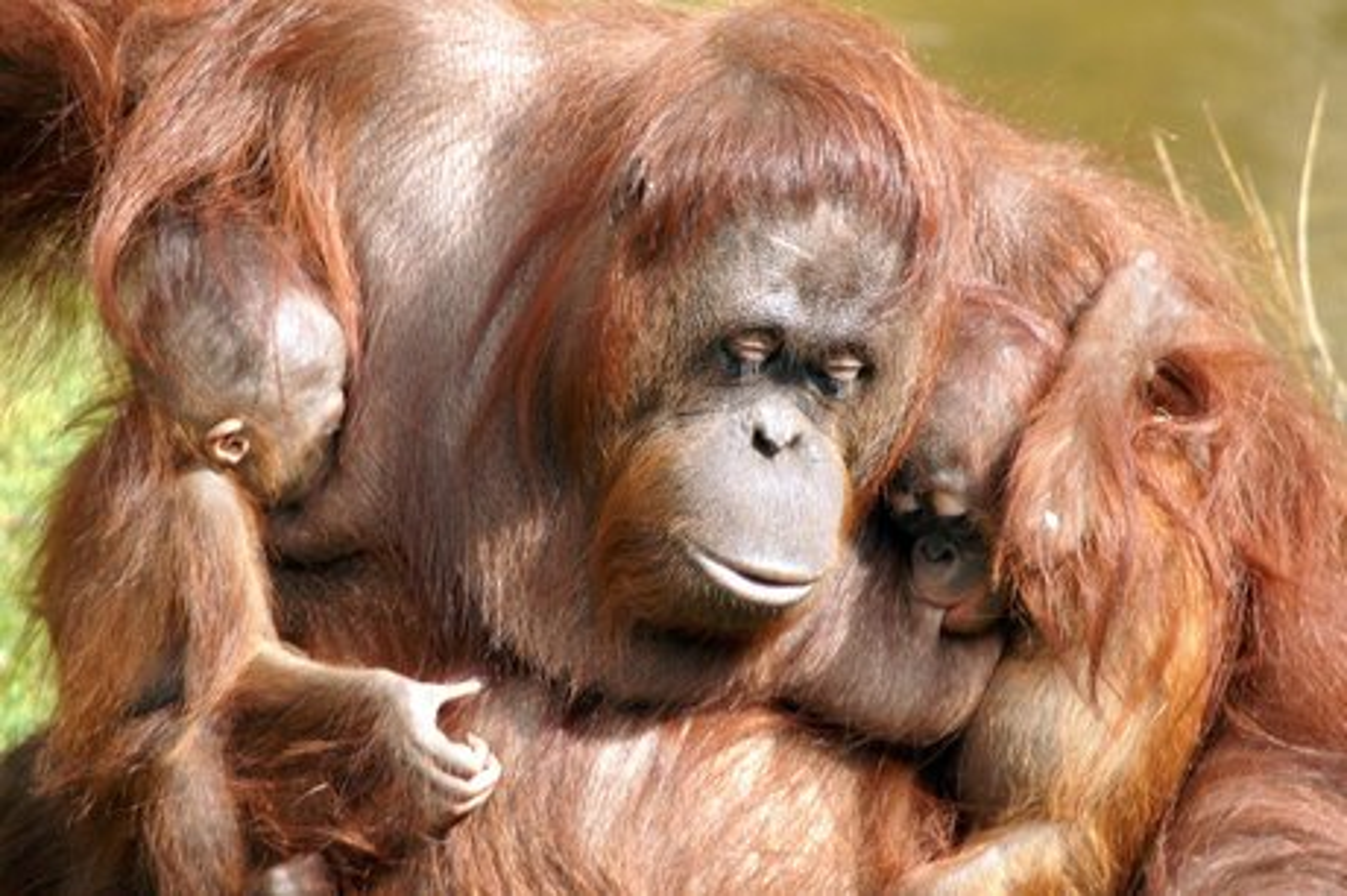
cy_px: 448
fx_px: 28042
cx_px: 674
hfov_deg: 2.8
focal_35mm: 750
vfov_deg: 1.8
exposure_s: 1/500
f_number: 8
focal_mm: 500
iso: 800
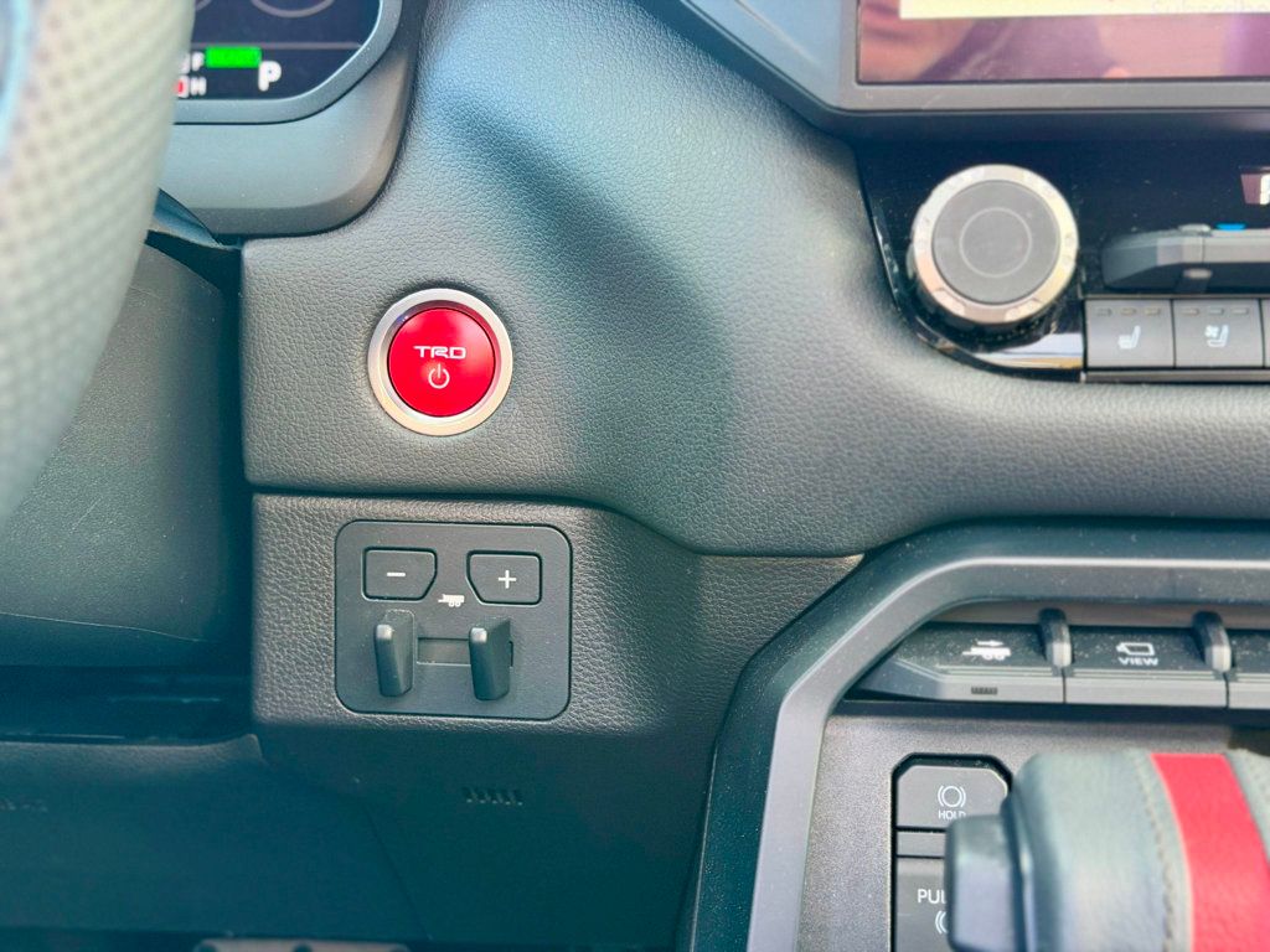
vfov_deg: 30.3
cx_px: 635
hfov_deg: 39.7
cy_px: 476
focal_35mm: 48
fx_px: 1761
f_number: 1.78
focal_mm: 6.76
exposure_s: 1/40
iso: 400
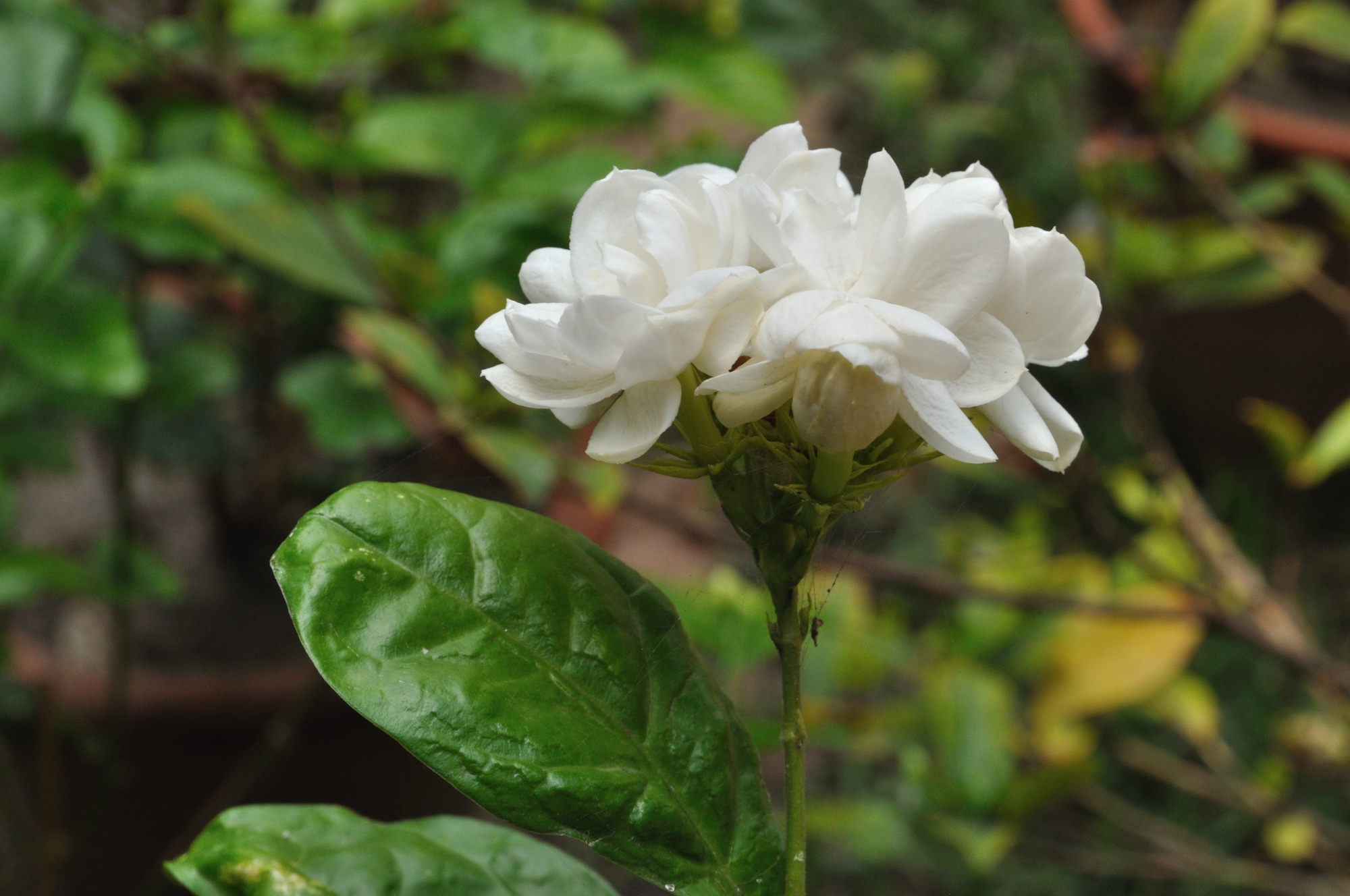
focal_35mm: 128
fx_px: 4775
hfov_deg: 16.1
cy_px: 448
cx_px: 675
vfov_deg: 10.7
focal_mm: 85
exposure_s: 1/125
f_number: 16
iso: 560
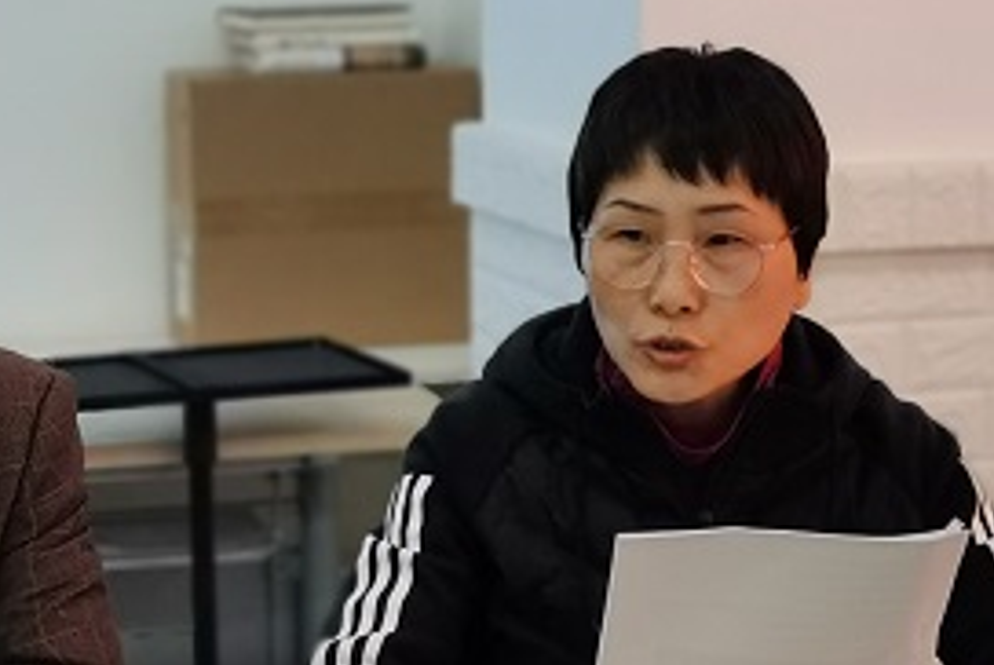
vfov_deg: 9.9
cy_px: 345
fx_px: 3842
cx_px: 234
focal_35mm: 139
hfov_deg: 14.7
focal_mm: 5.56
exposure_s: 1/100
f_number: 1.6
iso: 160
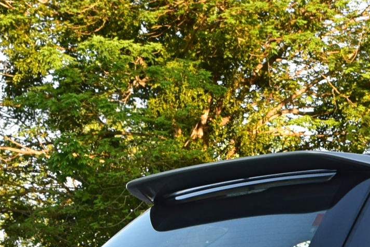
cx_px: 320
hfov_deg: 9.3
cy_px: 421
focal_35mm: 220
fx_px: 2262
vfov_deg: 6.1
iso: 400
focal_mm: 35
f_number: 9
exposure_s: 1/125
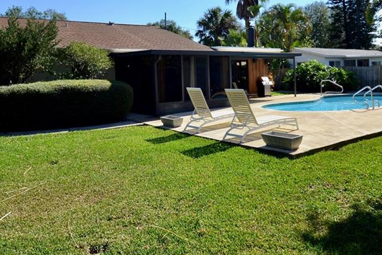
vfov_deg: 42.8
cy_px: 80
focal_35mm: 30
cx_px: 189
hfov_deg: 61.9
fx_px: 318
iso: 100
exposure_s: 1/250
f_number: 8
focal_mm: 12
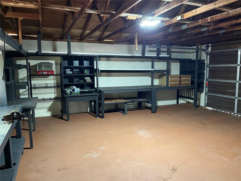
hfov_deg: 67.3
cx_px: 120
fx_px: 181
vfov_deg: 53.1
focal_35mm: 26
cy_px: 90
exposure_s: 1/40
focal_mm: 5.1
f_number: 1.6
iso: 500
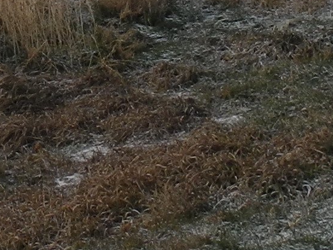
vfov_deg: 7.3
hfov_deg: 10.3
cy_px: -418
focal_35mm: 185
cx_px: -190
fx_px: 1780
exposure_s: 1/800
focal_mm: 6
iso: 100
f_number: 4
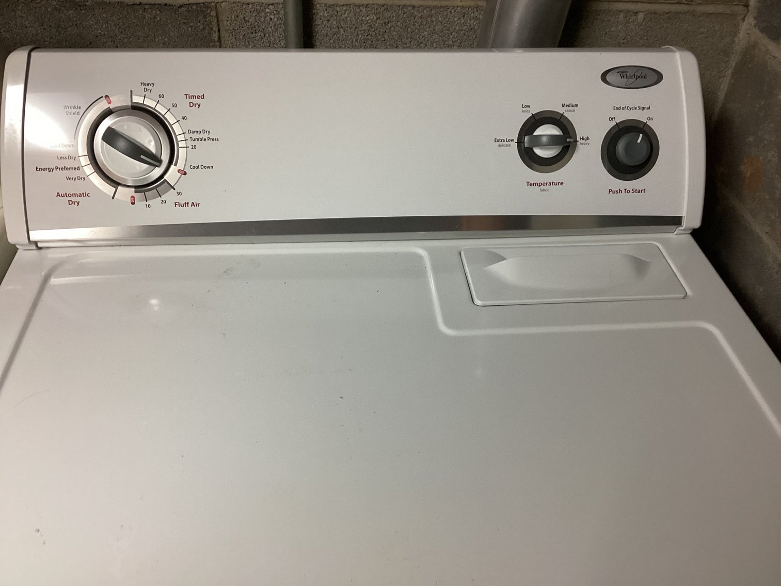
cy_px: 293
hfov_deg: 58.3
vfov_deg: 45.4
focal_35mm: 31
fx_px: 699
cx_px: 390
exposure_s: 1/60
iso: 250
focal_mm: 3.3
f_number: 2.4
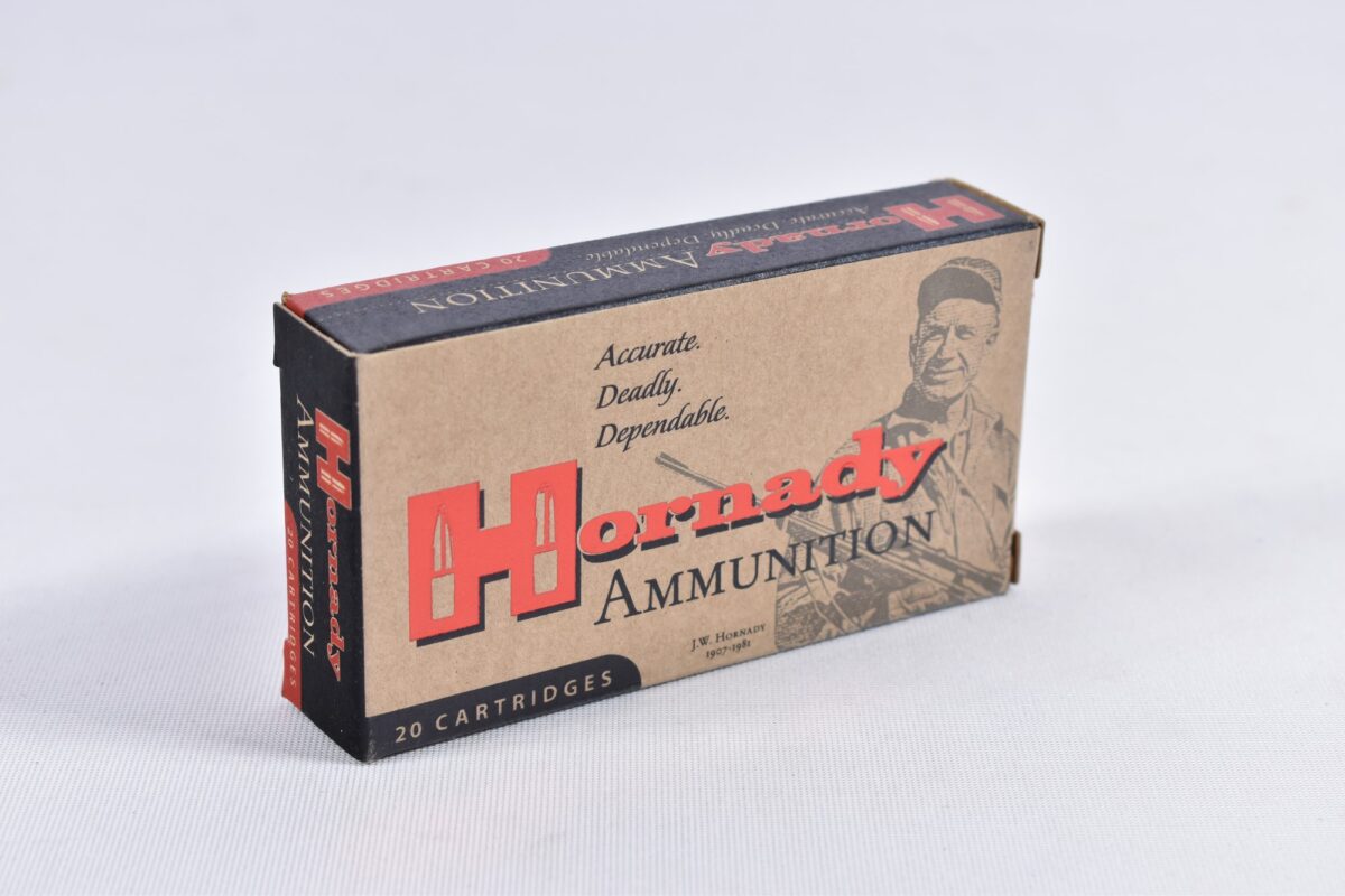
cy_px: 448
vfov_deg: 16.6
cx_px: 672
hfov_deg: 24.6
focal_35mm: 82
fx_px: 3082
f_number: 5.6
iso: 640
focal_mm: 55
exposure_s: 1/50
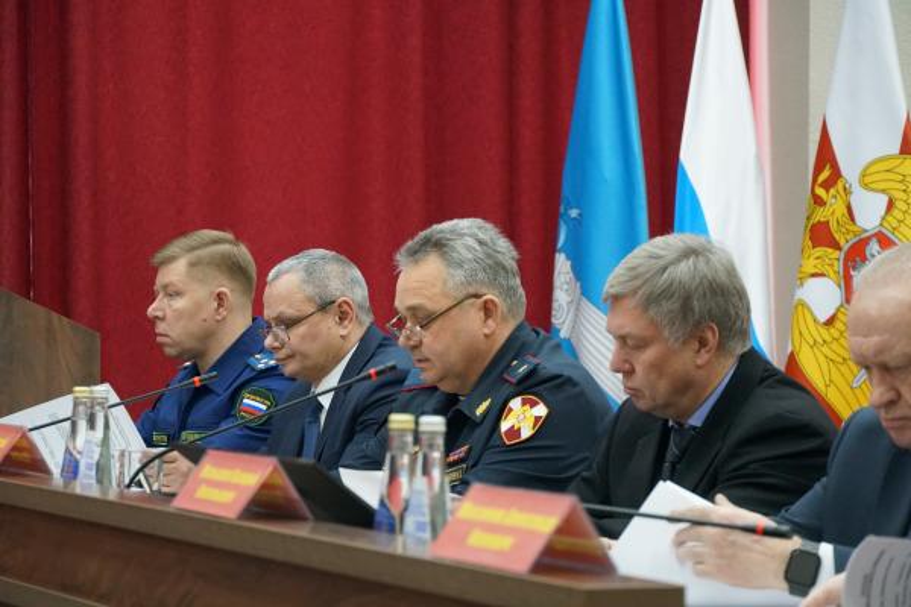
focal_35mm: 111
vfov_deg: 12.3
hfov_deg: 18.4
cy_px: 304
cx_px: 456
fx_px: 2809
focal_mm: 74
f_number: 5.6
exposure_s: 1/160
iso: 5000
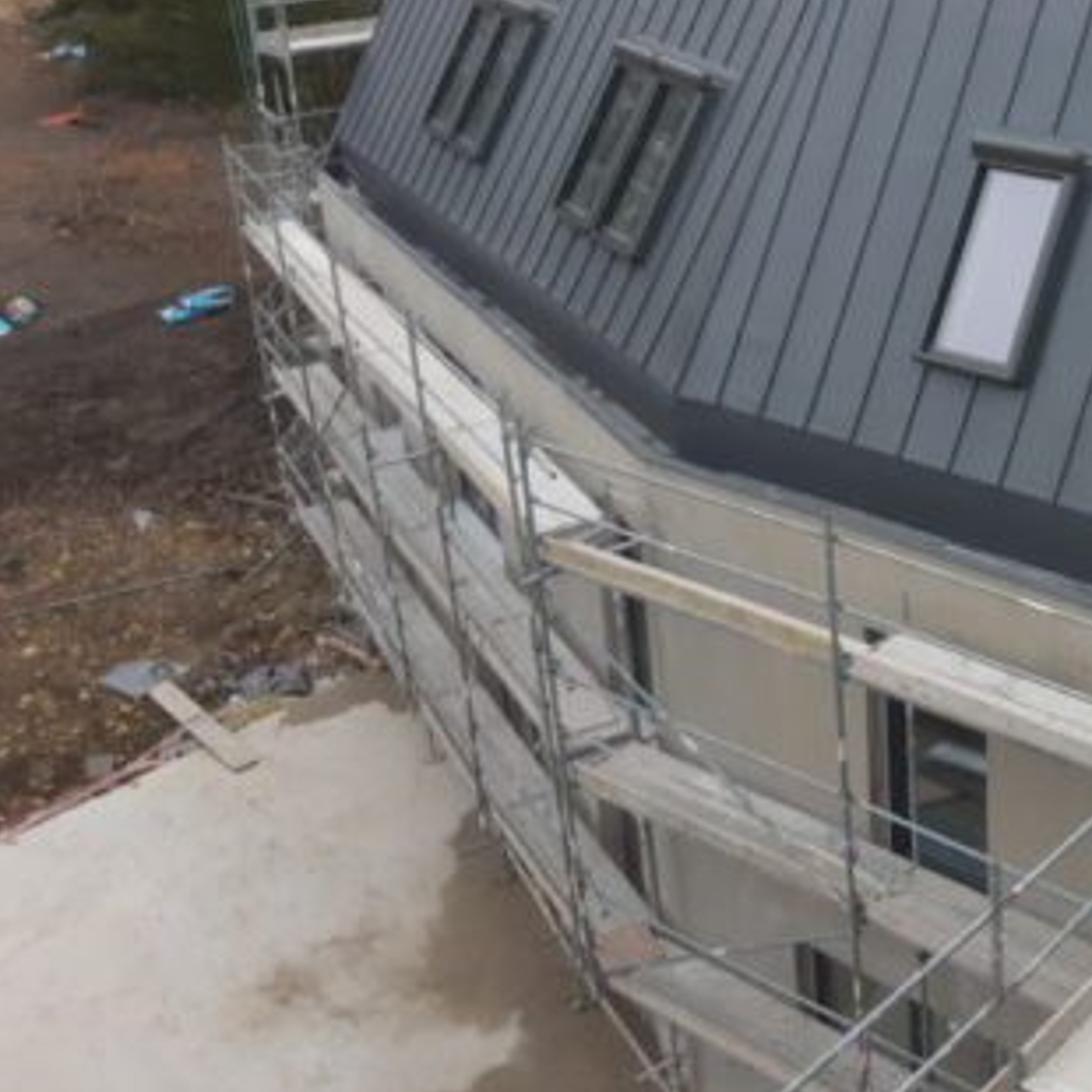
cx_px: 1085
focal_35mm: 46
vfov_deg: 36.4
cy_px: 368
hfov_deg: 33.7
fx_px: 1642
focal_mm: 3.93
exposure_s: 1/100
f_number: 1.7
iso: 64
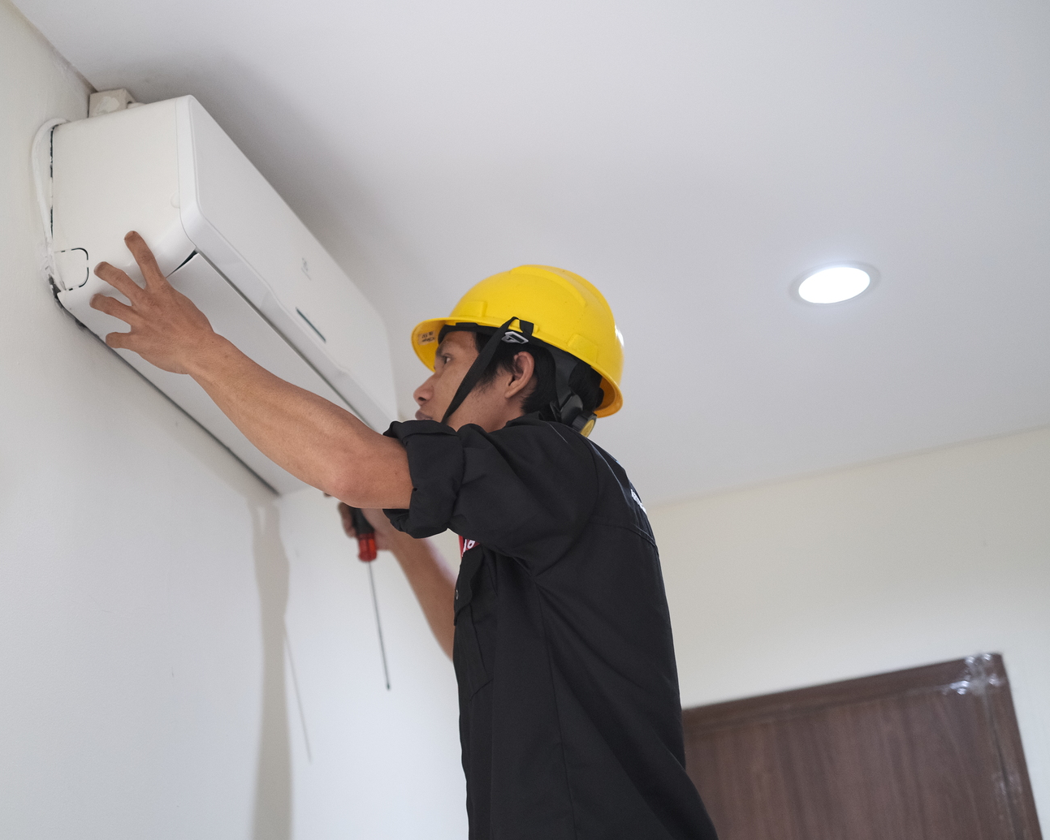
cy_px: 420
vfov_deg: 25.4
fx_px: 1865
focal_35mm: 60
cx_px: 434
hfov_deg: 31.4
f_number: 1.4
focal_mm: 35
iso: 1600
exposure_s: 1/125
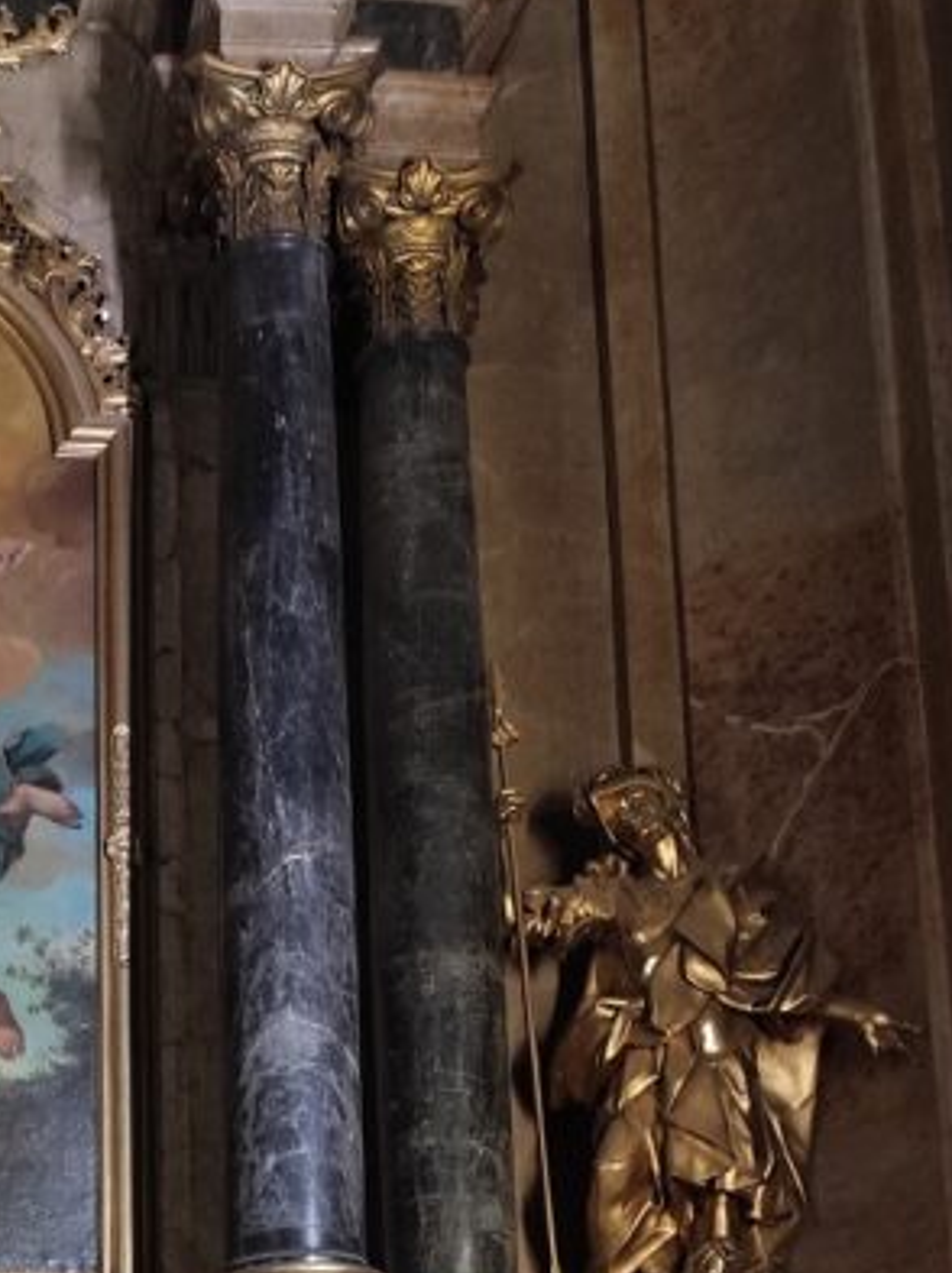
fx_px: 2204
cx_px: -130
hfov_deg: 22.8
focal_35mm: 60
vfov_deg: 29.4
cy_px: 1357
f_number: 1.65
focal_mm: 6.19
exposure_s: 1/20
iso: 1000
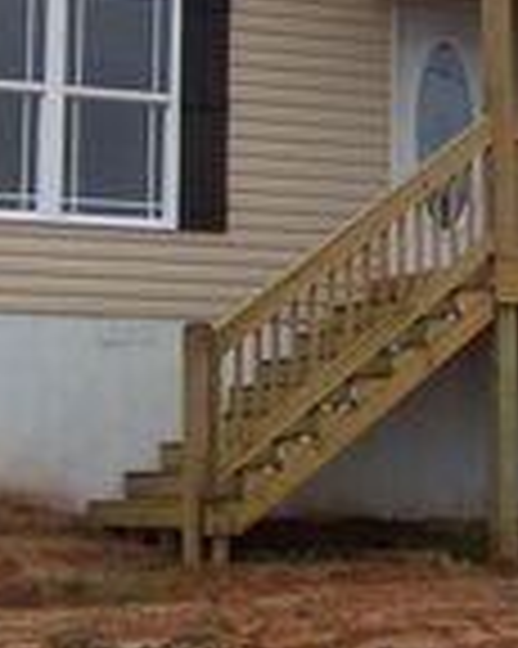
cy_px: 11
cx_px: 509
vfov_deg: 15.5
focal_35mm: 122
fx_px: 2340
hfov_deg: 12.5
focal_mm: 5.6
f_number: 3.4
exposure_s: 1/250
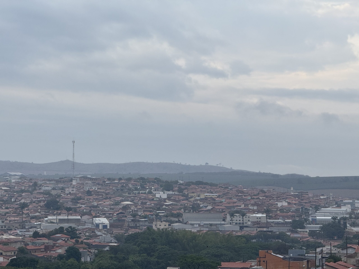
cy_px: 134
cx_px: 180
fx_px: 1245
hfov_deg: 16.4
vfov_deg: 12.3
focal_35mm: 120
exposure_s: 1/395
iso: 50
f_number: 2.8
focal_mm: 15.66
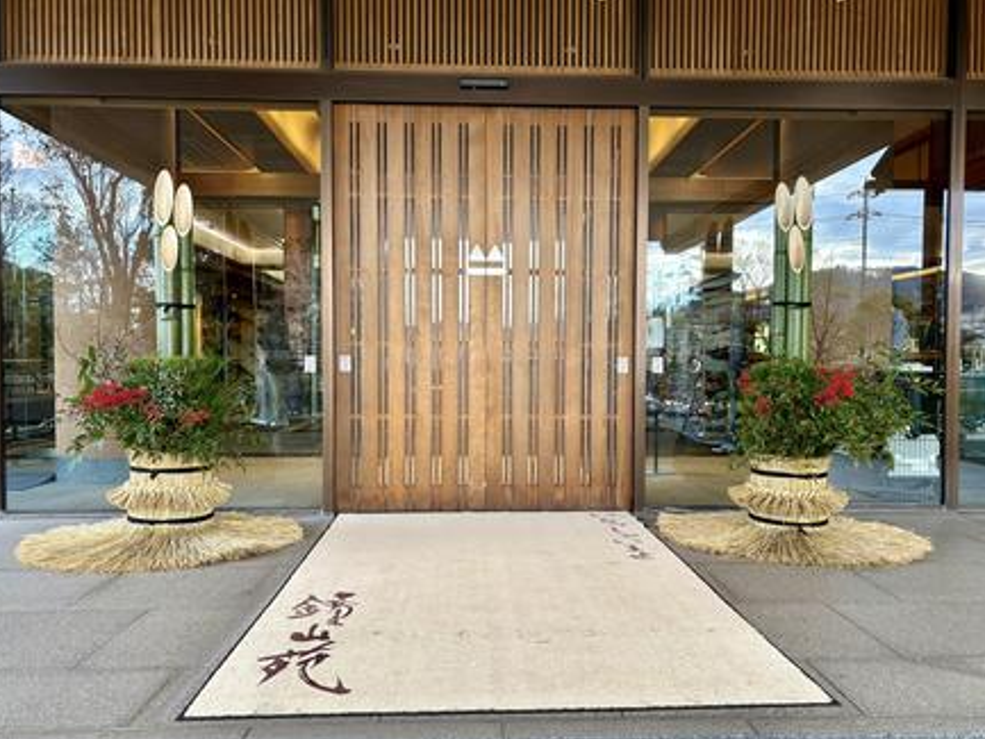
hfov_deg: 59.9
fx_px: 854
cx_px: 516
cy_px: 385
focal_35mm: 30
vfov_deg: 46.8
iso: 80
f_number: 1.6
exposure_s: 1/100
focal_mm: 5.96
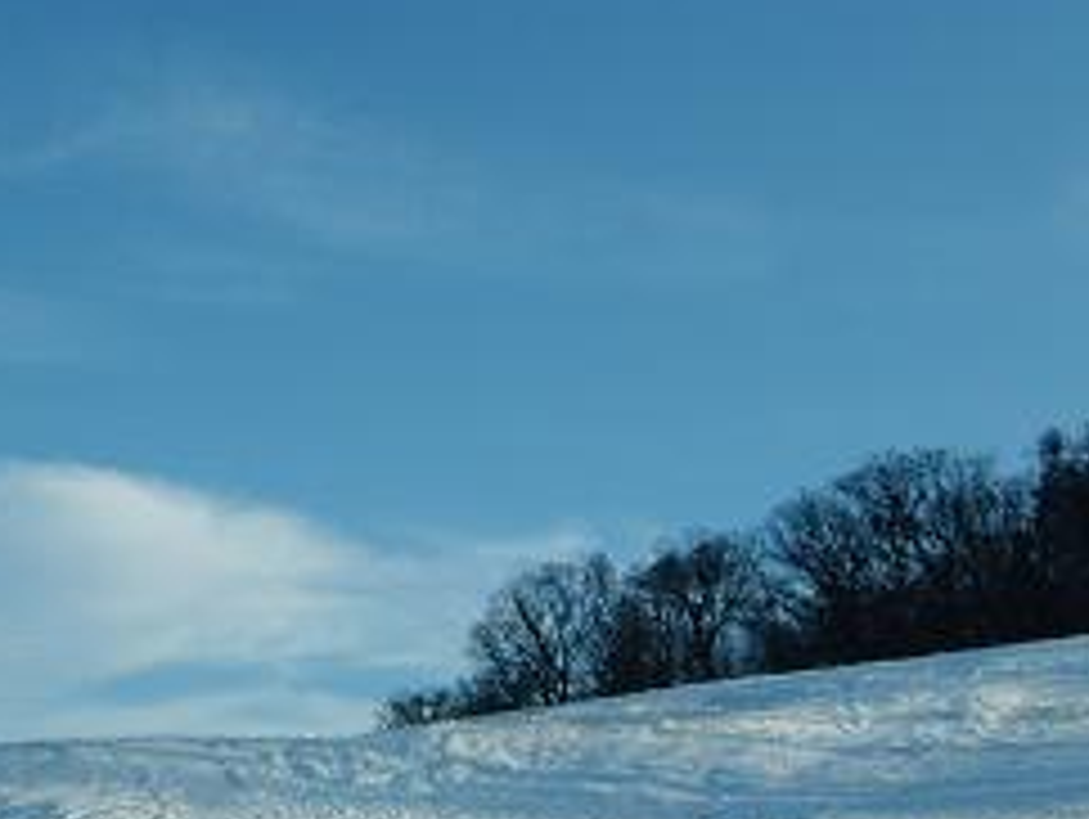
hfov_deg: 26.0
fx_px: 2330
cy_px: 590
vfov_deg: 19.8
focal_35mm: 74
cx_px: 261
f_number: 2.8
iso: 50
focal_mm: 5.8
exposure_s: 1/1000
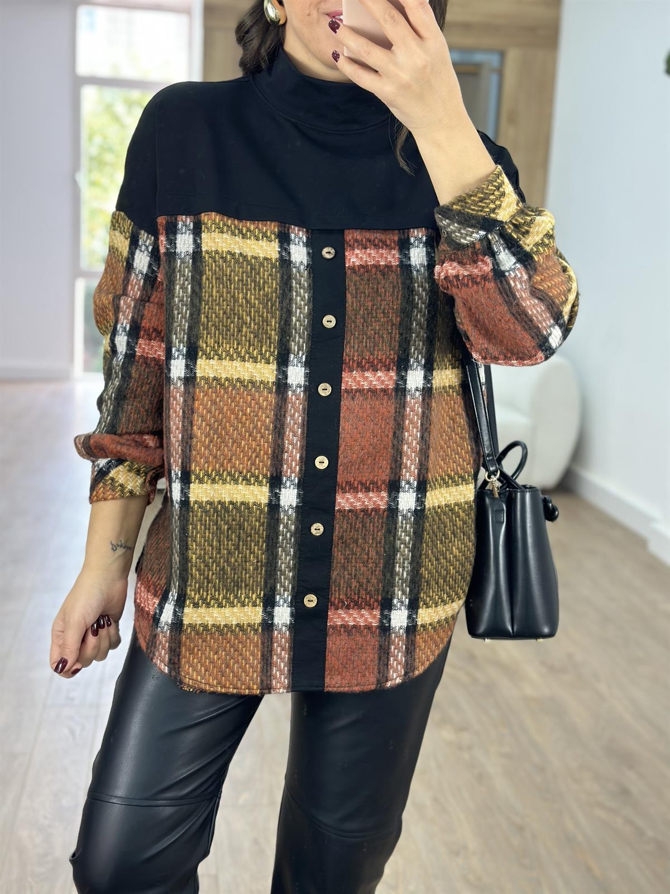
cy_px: 447
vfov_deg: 39.7
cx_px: 335
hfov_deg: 30.3
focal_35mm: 48
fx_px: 1239
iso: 125
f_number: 1.78
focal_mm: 6.86
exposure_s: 1/100
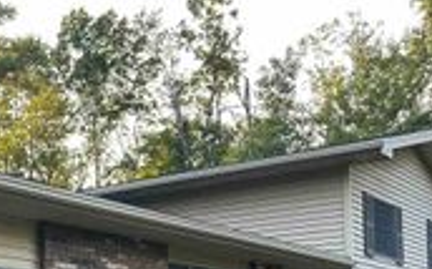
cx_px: -48
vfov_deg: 16.8
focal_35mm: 74
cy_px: 328
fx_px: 870
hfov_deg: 25.7
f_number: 1.78
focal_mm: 6.86
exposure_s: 1/248
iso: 80
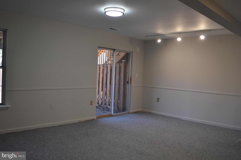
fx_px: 201
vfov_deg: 43.5
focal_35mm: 30
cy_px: 80
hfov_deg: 62.0
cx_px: 120
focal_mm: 20
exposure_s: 1/60
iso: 400
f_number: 4
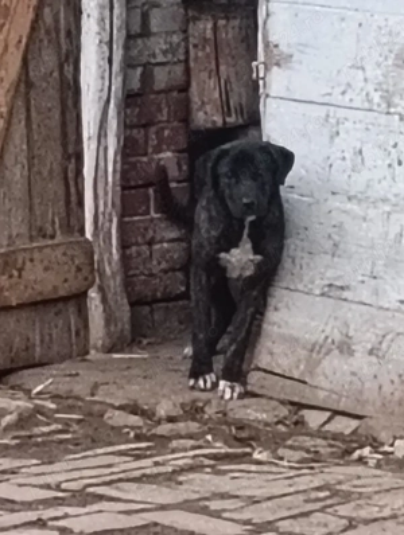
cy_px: 268
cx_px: 202
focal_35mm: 269
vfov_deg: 7.3
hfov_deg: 5.5
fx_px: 4173
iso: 80
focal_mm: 3.98
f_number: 1.8
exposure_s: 1/50.3
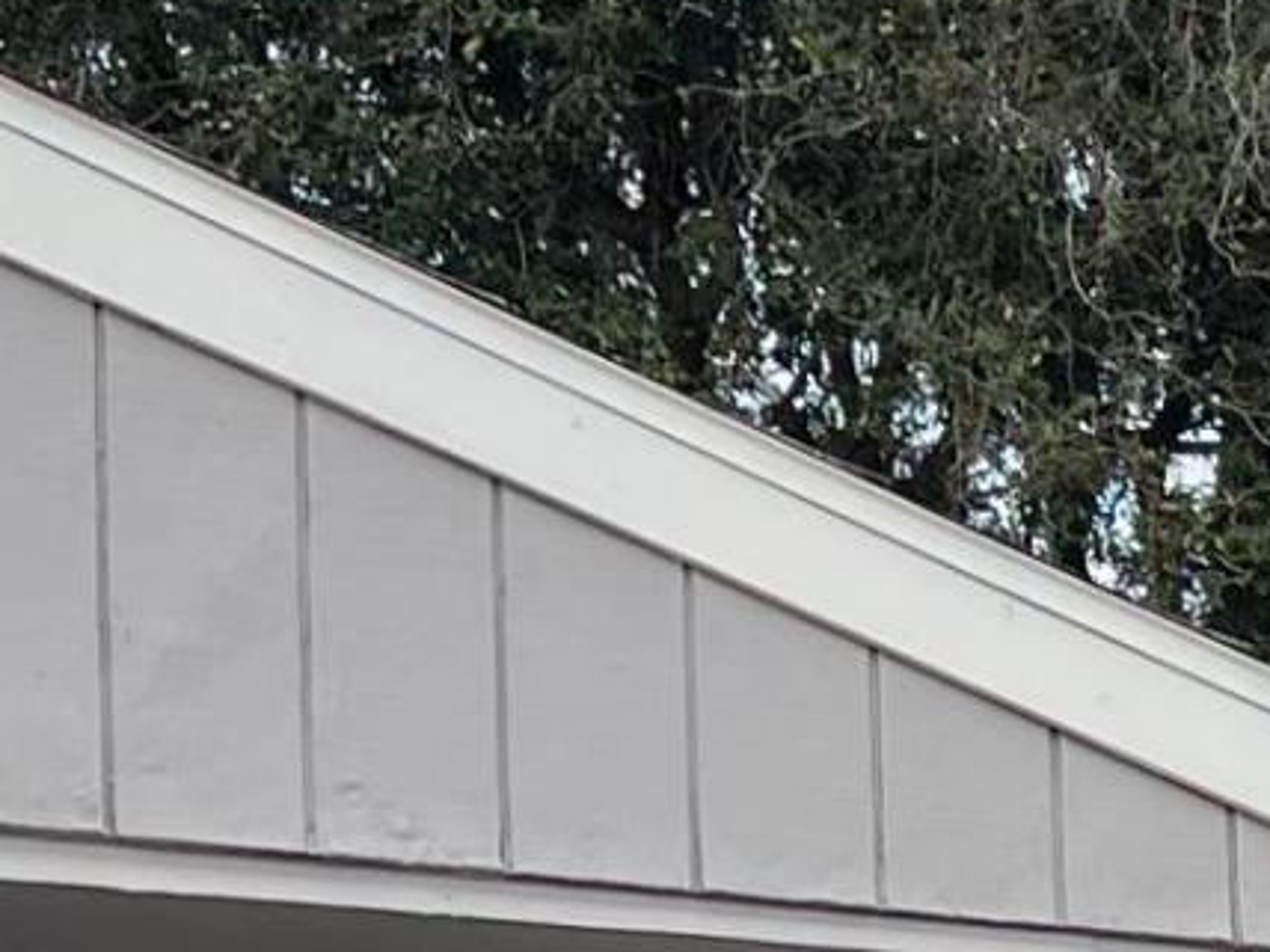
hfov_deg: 10.9
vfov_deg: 7.9
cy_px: 2209
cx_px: 1875
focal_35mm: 175
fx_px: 6420
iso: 50
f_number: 1.5
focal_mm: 5.7
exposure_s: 1/700
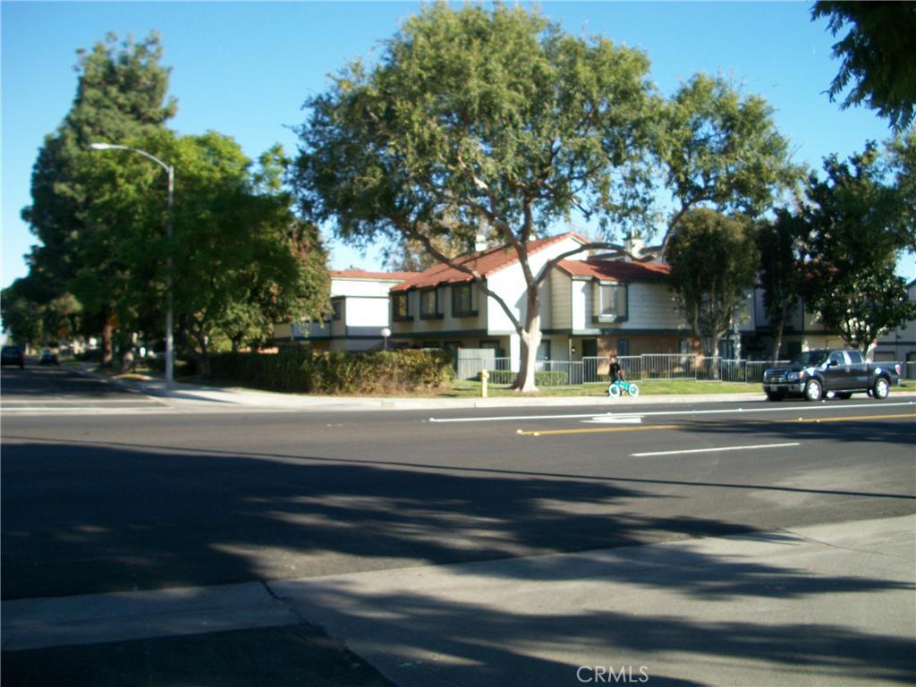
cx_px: 458
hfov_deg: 52.6
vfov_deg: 40.7
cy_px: 344
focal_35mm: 35
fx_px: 926
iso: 80
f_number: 3.1
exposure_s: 1/500
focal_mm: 6.3
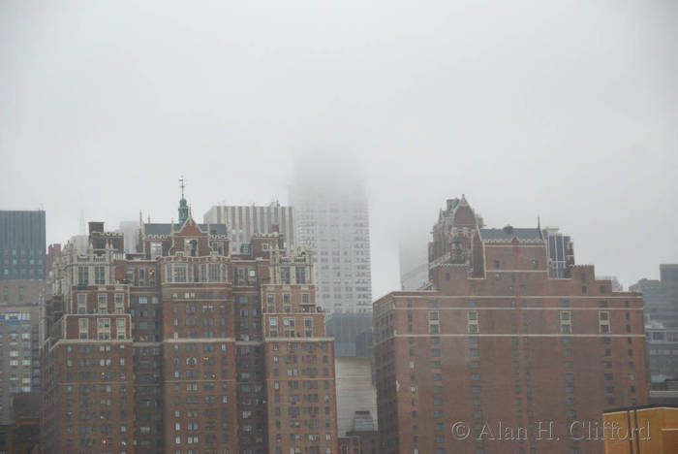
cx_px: 339
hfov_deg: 17.0
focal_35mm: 120
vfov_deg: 11.4
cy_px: 227
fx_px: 2262
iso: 900
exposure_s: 1/500
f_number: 5.3
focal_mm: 80
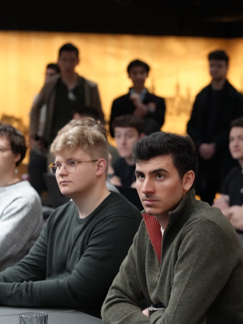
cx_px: 168
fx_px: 1273
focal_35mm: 136
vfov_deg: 14.5
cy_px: 175
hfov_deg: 10.9
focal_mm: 85
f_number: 4
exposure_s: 1/160
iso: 5000
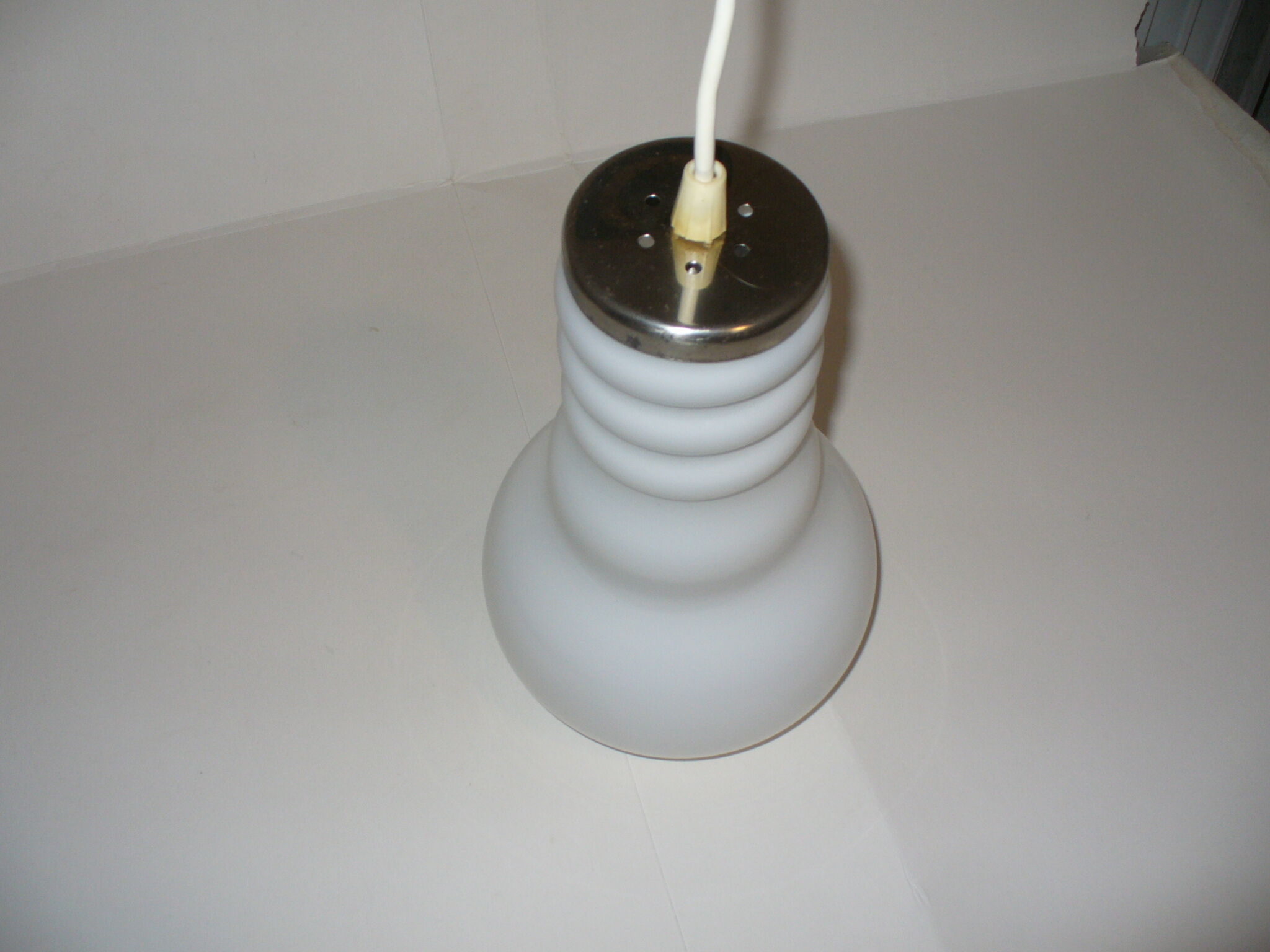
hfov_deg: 50.1
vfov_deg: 38.7
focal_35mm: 37
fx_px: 1357
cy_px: 476
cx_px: 635
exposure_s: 1/30
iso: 100
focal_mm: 6.1
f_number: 2.8
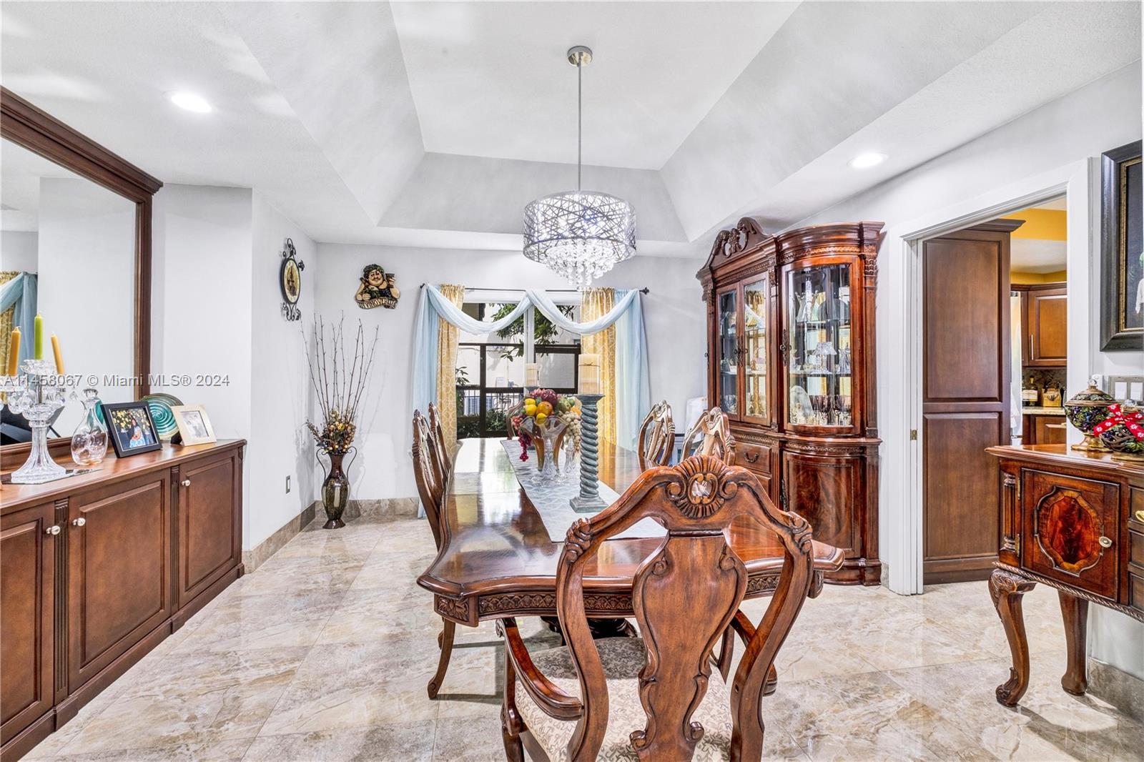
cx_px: 572
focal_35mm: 15
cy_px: 381
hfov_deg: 100.4
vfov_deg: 77.3
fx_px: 477
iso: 250
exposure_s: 1/4
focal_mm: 10
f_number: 8
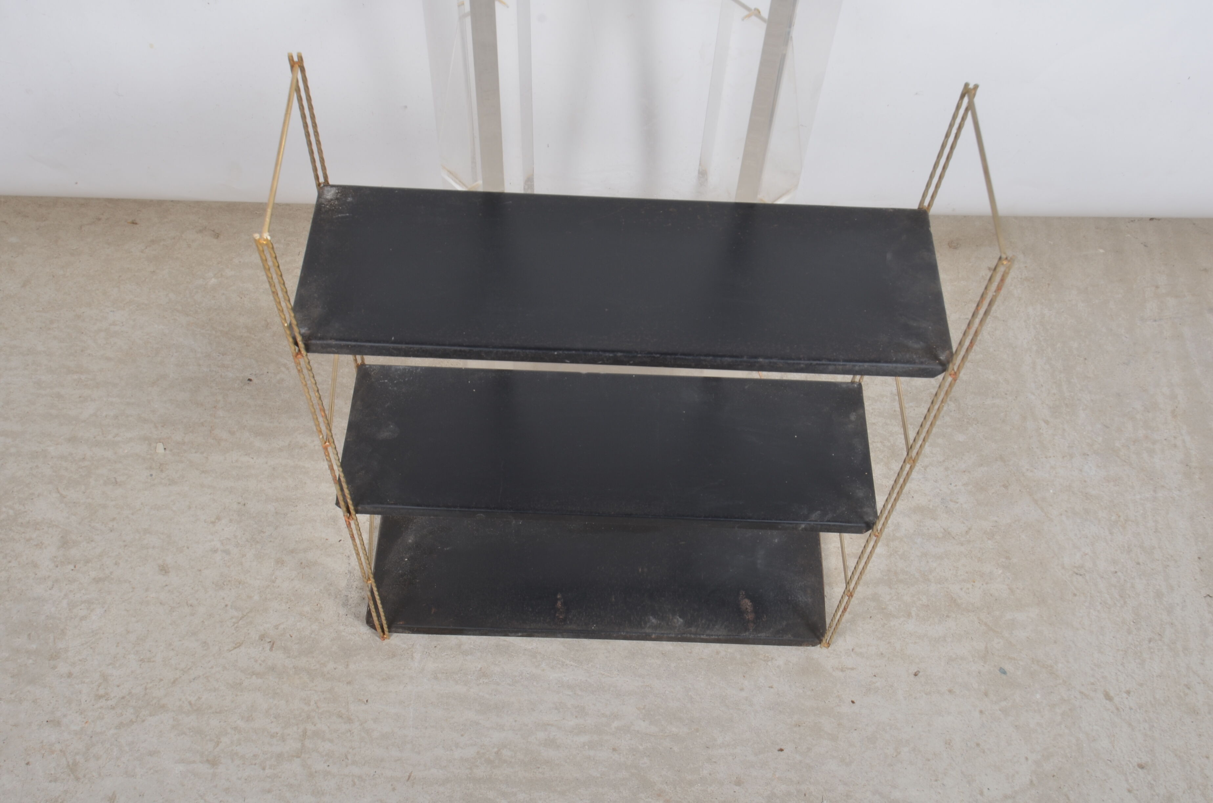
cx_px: 606
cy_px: 402
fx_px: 1210
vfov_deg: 36.7
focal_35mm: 36
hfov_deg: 53.2
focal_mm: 24
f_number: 14
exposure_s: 1/125
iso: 100
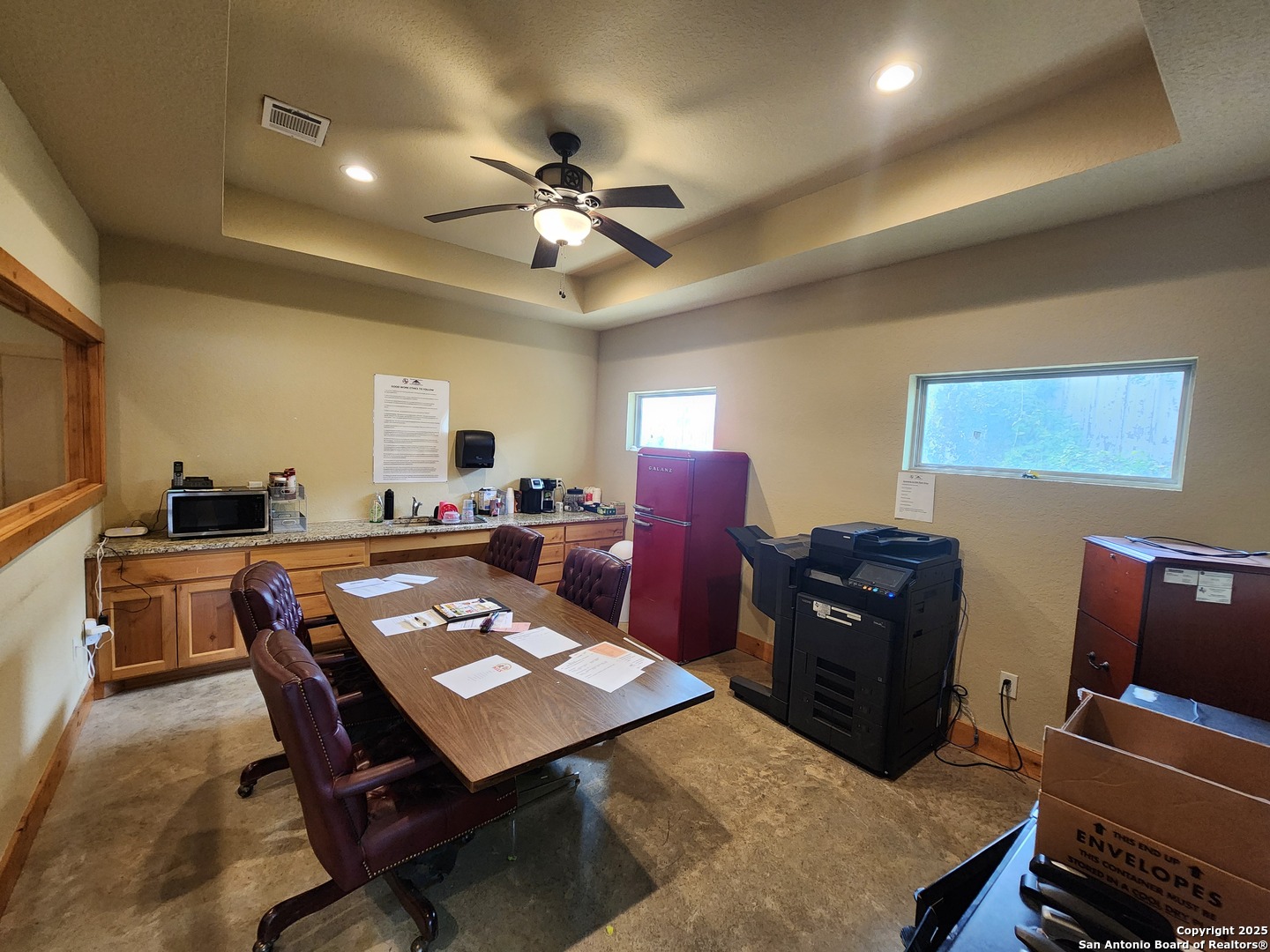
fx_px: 477
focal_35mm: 13
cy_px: 476
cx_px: 635
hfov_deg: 106.2
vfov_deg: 89.9
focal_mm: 2.2
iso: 400
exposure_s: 1/60
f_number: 2.2
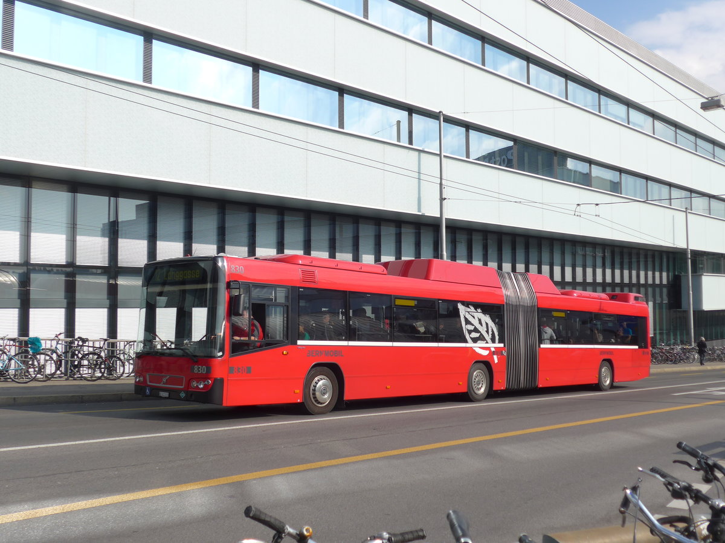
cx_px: 362
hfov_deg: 51.4
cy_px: 272
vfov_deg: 39.7
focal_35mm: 36
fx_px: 754
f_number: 2.8
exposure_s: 1/2000
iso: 80
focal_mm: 7.5
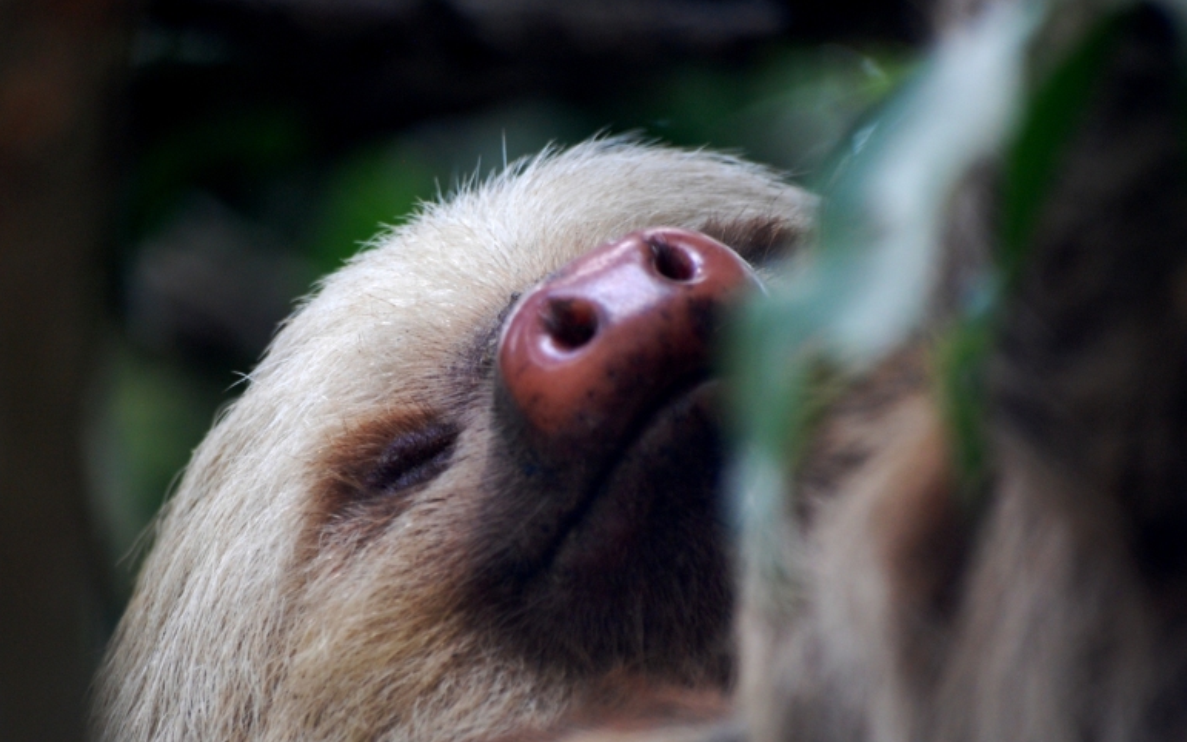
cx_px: 457
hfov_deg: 3.4
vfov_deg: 2.2
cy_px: 416
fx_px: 19735
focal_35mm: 610
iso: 400
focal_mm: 300
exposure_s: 1/80
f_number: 5.6
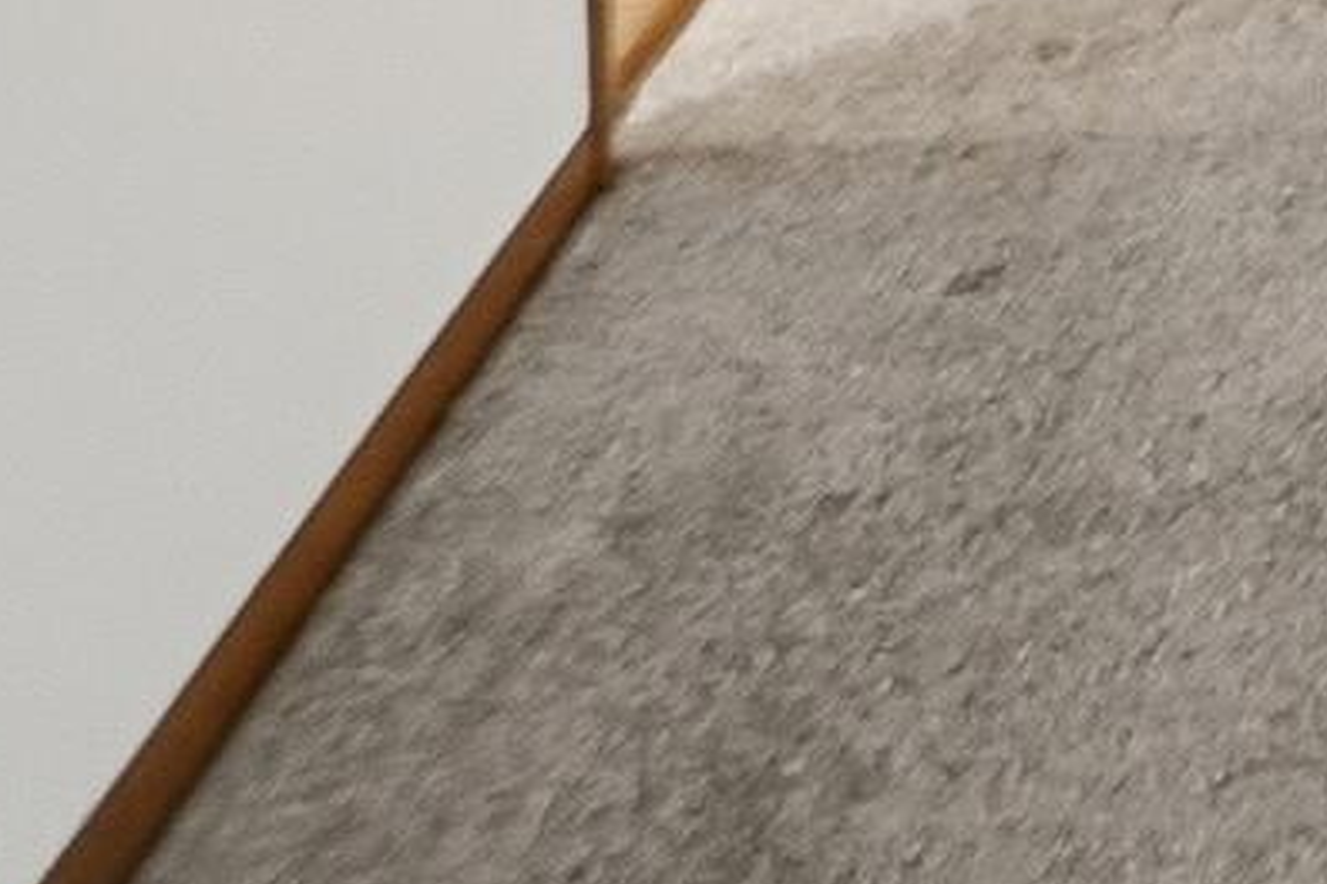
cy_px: -1286
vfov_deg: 13.1
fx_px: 2800
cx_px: 3044
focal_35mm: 76
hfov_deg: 15.9
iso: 200
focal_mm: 10
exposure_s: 1/30
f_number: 5.6
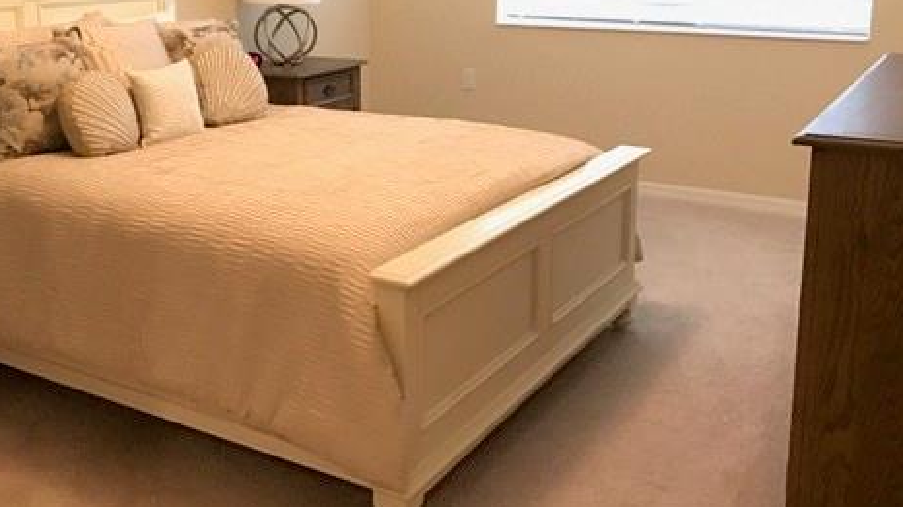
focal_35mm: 42
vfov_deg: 28.0
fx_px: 1005
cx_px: 351
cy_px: 146
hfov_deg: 48.0
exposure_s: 1/15
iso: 100
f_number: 1.8
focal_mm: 3.99
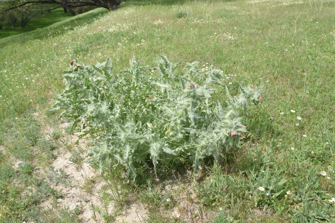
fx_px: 298
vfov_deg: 41.1
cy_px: 112
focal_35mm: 32
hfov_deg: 58.7
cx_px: 168
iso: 160
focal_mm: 32
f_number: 10
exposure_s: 1/125
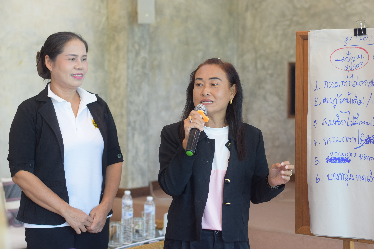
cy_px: 124
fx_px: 779
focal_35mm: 75
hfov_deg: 27.0
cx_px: 187
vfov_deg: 18.2
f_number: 2.8
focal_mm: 50
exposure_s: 1/160
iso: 800
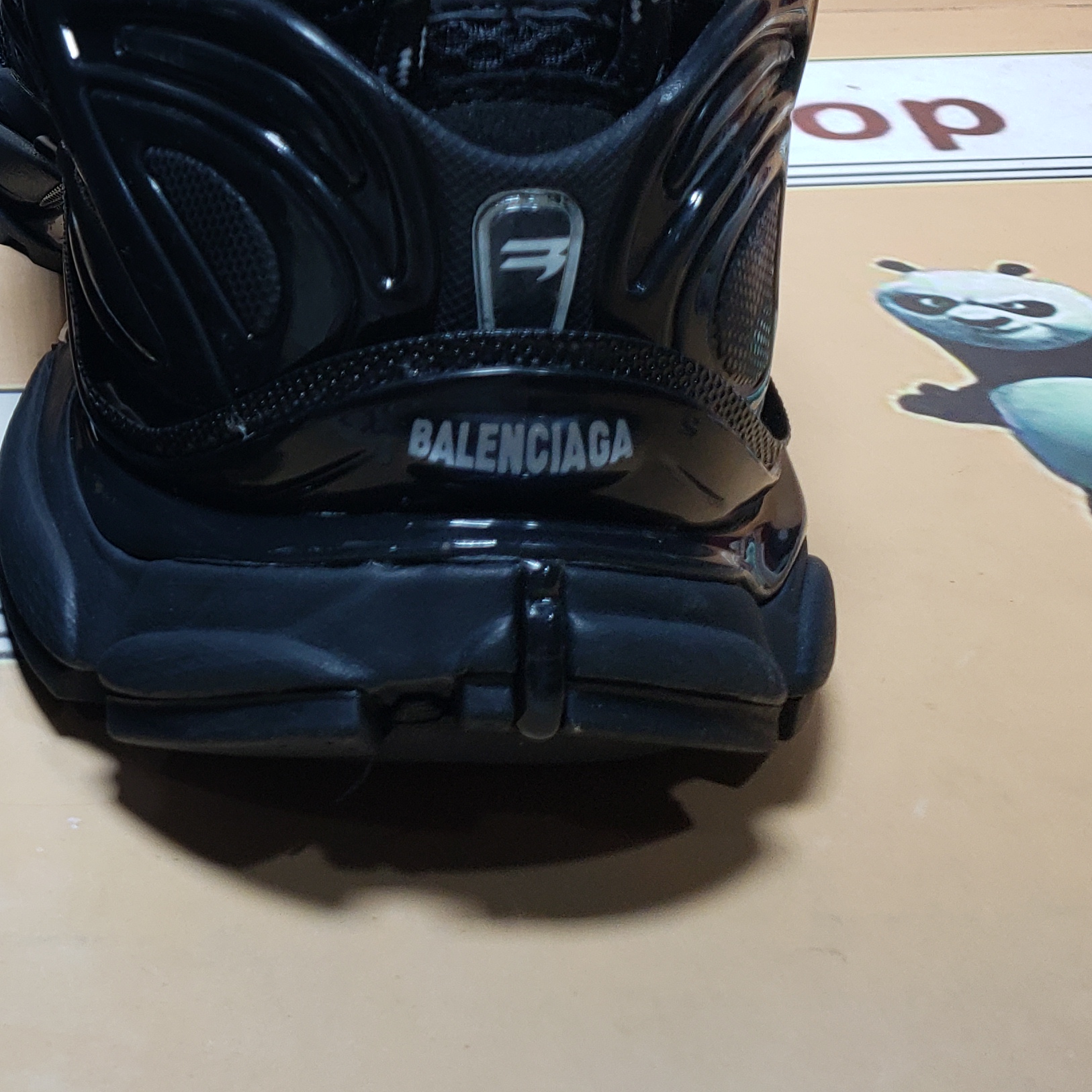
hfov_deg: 27.1
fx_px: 2034
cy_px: 141
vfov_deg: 29.0
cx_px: -161
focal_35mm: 57
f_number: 1.5
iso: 50
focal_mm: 4.3
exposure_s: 1/322
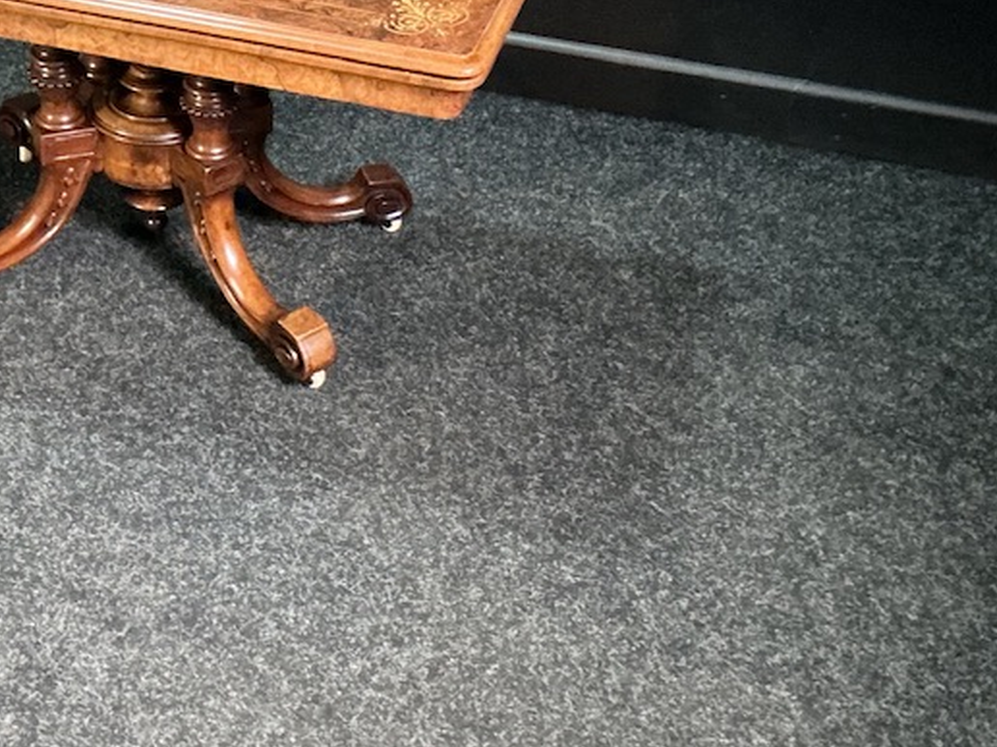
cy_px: 210
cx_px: 356
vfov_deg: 20.3
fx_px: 2074
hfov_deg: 26.9
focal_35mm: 72
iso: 500
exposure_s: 1/20
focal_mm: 3
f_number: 1.8
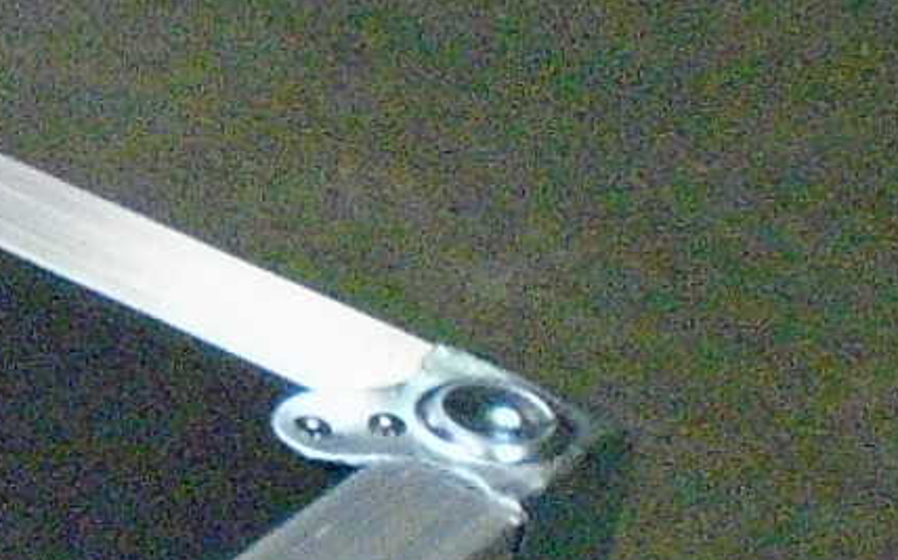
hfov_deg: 11.6
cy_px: 1552
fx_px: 4085
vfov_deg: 7.2
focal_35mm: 167
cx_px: -736
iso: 800
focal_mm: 4.6
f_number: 3.2
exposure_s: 1/160
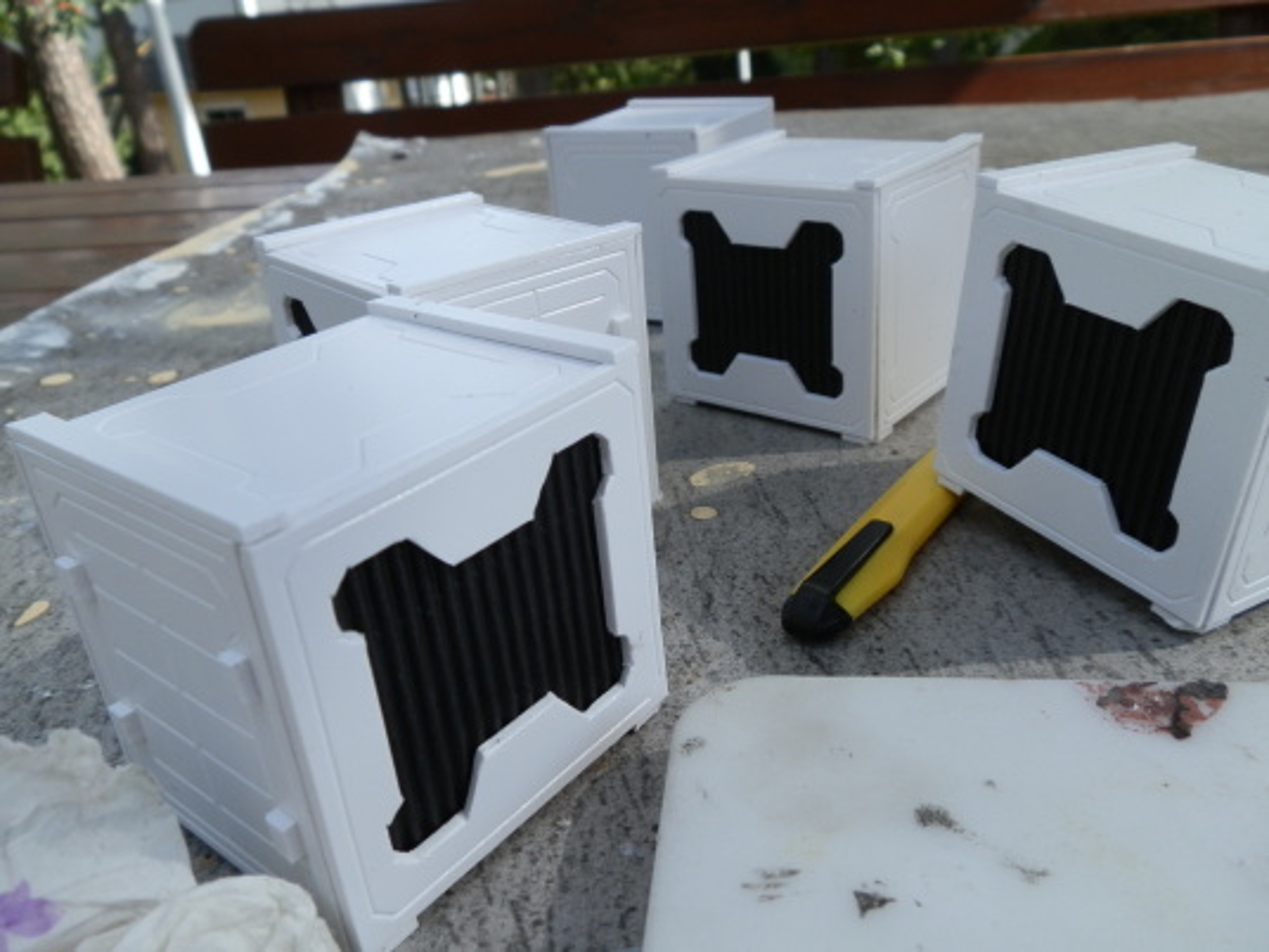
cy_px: 476
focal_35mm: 28
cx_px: 634
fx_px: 1026
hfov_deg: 63.4
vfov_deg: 49.7
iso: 64
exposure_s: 1/400
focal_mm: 5
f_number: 3.1
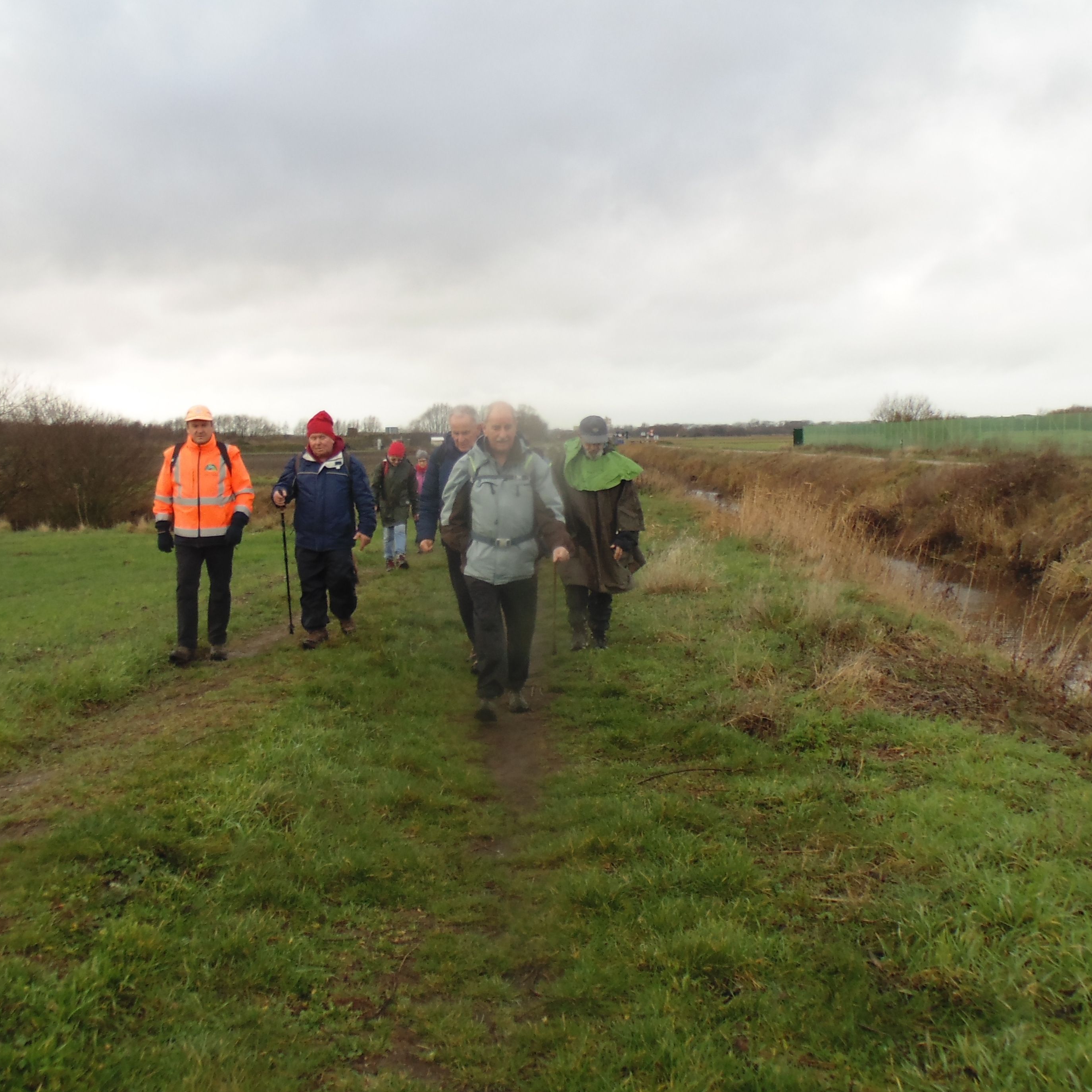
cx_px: 451
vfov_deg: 44.9
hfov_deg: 44.7
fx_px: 1321
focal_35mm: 37
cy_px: 538
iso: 80
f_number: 3.1
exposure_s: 1/320
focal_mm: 4.5
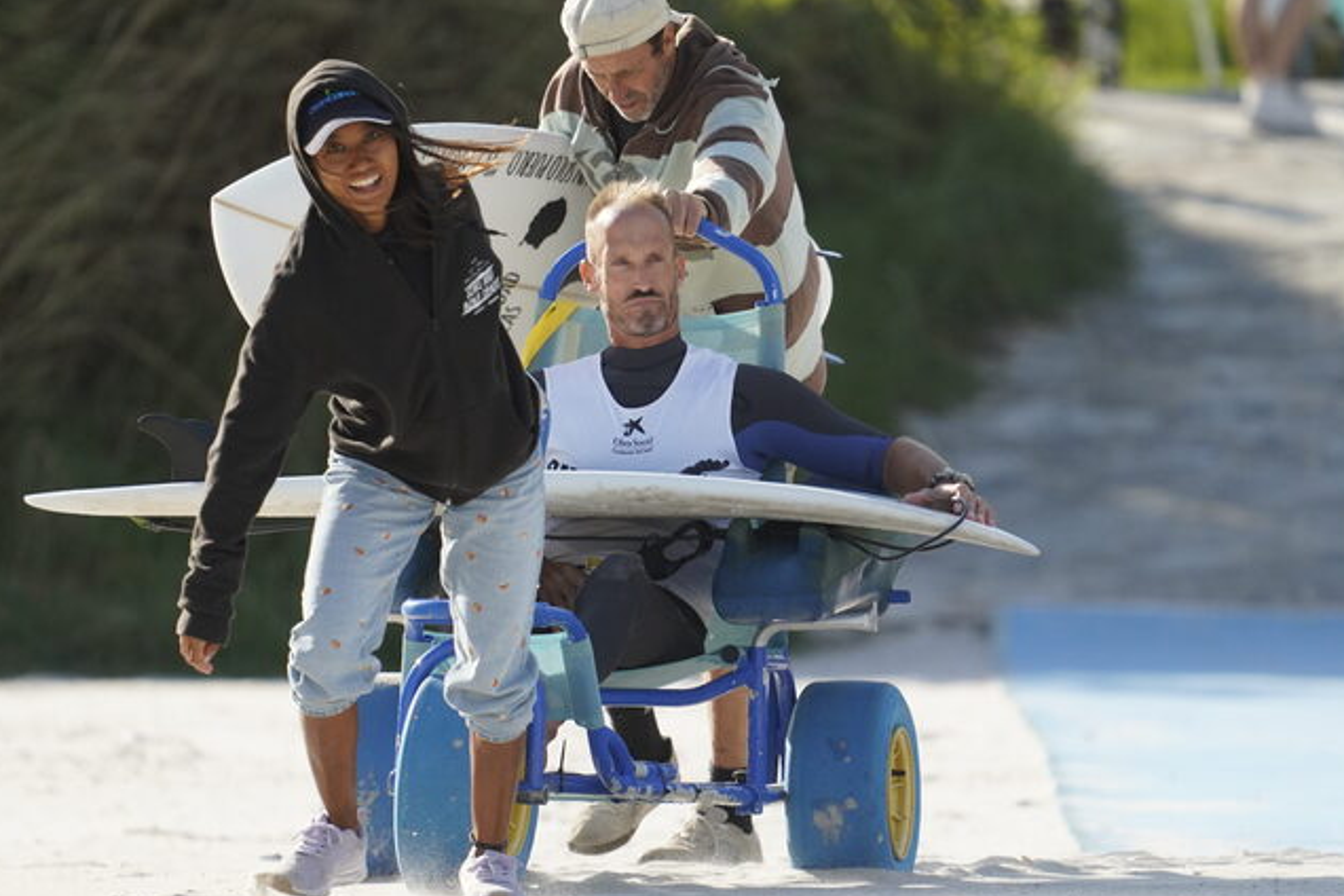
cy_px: 371
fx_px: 28184
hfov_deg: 2.7
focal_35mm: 755
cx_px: 661
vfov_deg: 1.8
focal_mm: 600
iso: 2000
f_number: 6.3
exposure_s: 1/2000
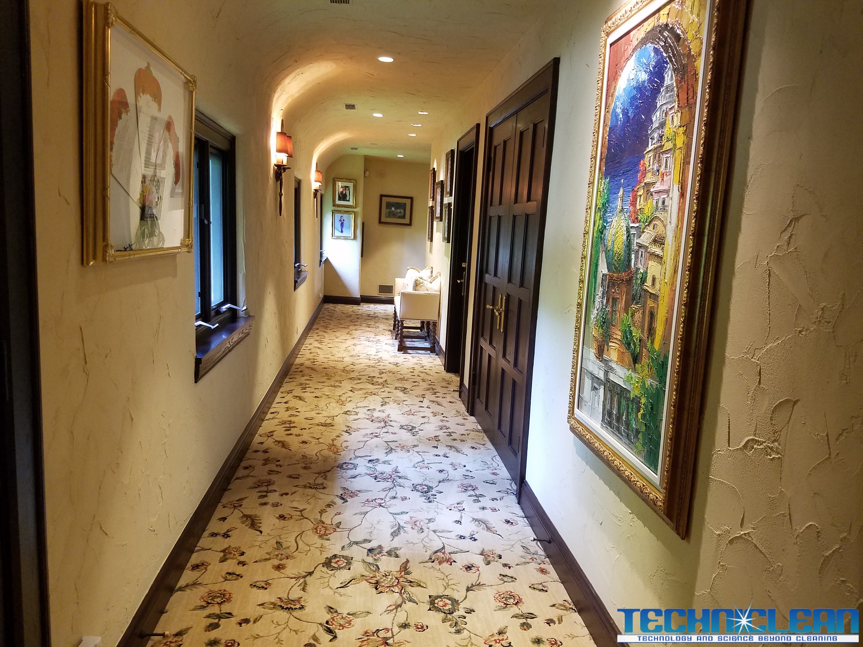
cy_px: 324
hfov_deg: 67.3
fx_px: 648
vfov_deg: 53.1
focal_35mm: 26
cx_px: 432
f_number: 1.7
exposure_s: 1/24
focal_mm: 4.2
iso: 160
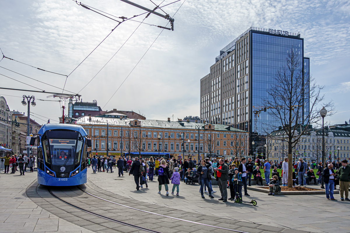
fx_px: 272
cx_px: 175
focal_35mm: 28
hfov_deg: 65.5
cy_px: 116
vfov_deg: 46.4
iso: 80
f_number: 6.3
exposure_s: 1/640
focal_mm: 10.4
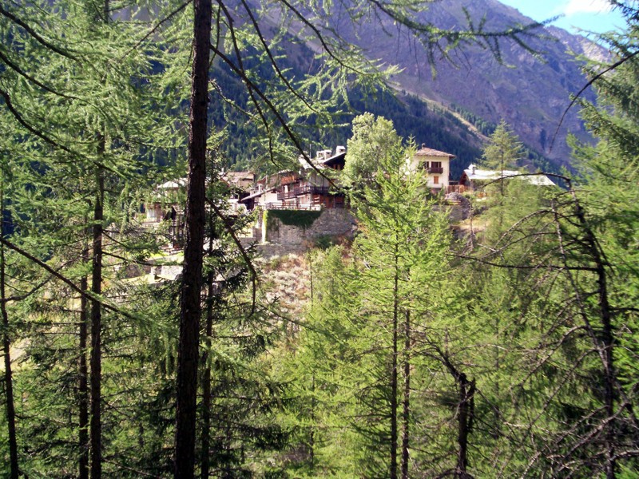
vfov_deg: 39.7
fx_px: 665
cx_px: 320
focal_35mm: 36
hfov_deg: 51.4
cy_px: 240
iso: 100
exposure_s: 1/143
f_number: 4.5
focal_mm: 5.9
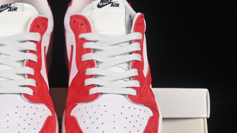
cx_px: 56
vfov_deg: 9.3
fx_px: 817
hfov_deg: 16.4
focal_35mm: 130
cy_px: 104
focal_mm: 50
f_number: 8
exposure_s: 1/80
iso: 160
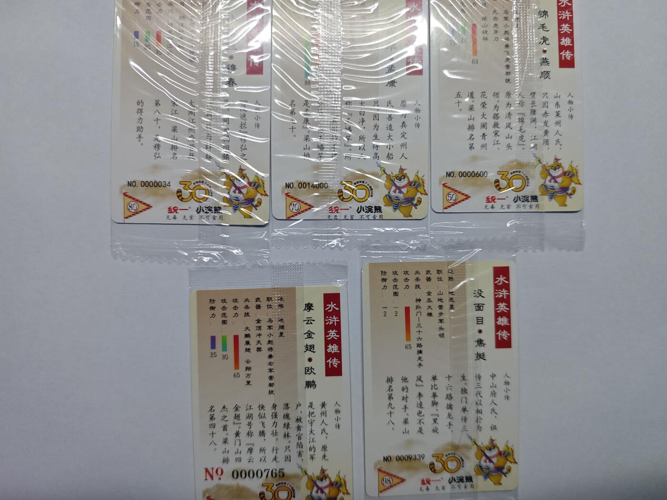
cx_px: 334
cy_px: 250
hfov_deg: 73.9
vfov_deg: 58.9
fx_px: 443
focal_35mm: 23
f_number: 1.6
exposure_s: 1/100
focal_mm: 6.55
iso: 250
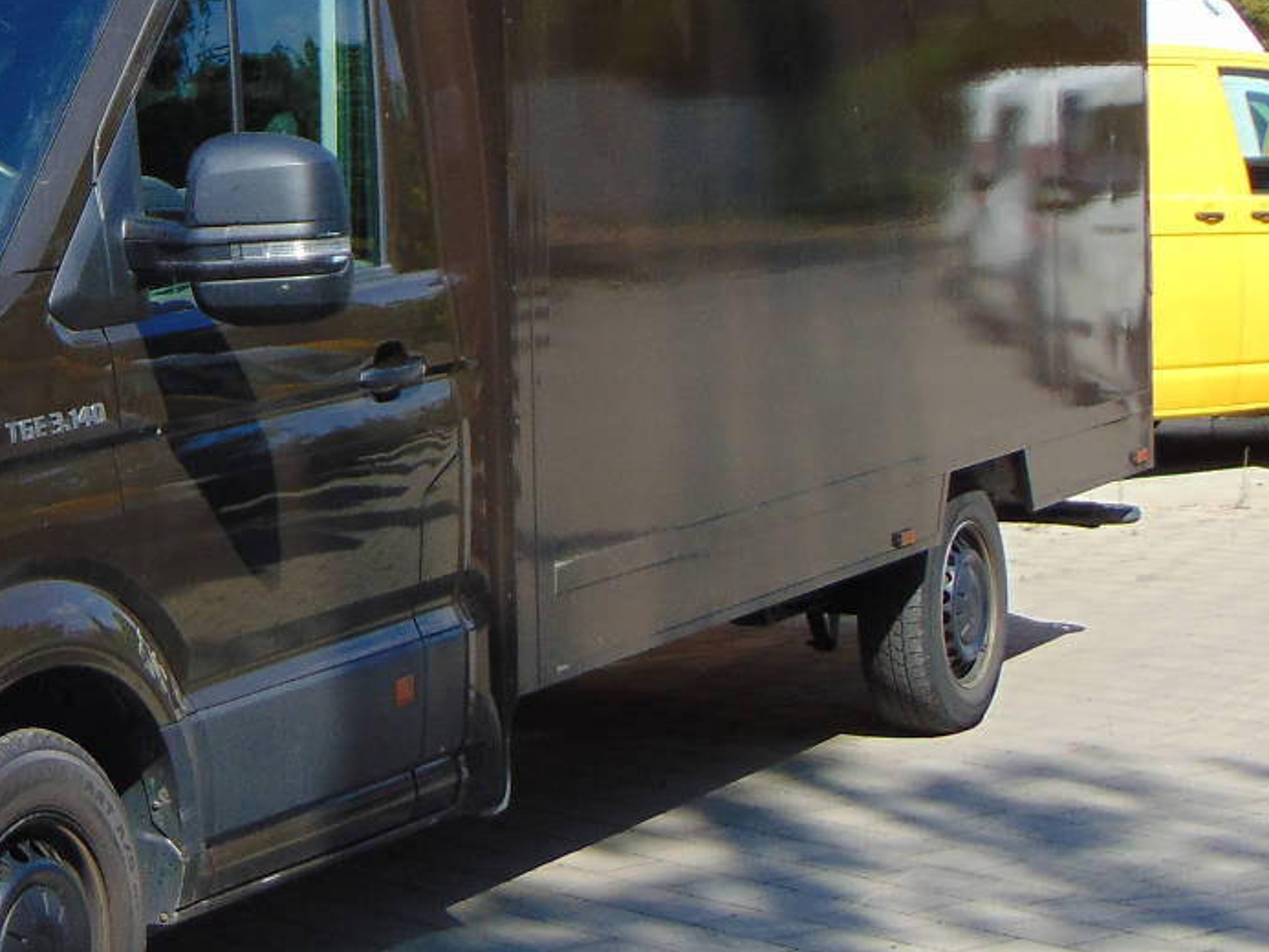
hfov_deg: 19.6
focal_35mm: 97
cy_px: 223
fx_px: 3557
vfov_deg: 15.2
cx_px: -7
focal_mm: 7.6
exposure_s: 1/200
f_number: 8.7
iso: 80
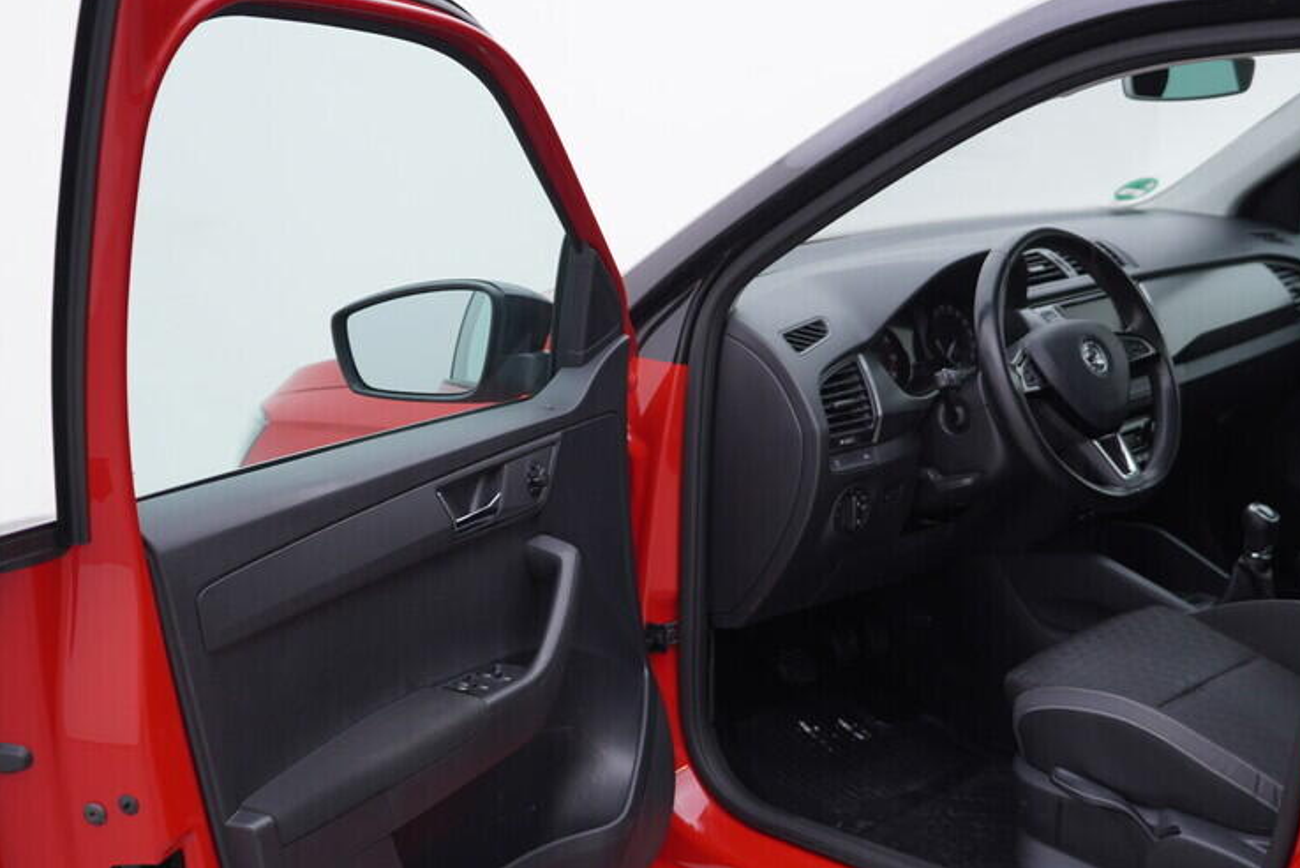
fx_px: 1806
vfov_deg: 27.0
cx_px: 758
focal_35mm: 50
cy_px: 498
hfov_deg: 39.5
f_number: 3.2
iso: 125
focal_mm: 24
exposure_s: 1/50
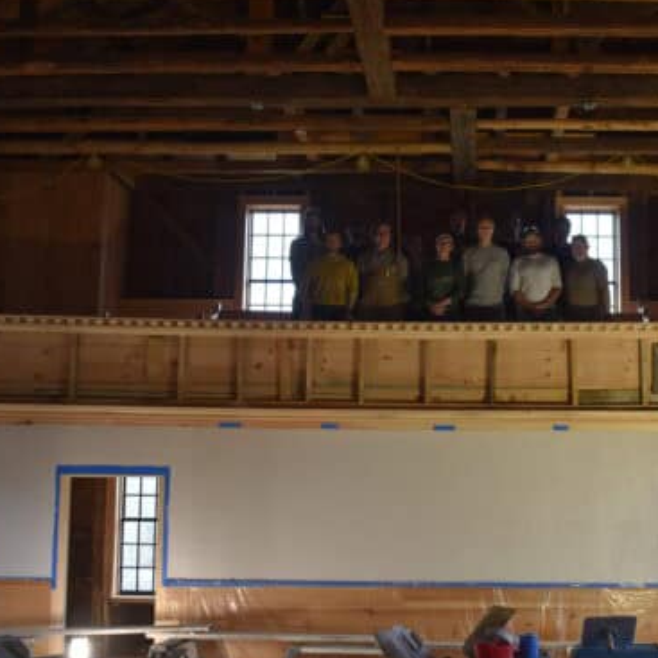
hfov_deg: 33.6
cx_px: 457
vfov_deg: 34.0
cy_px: 348
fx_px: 1075
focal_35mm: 50
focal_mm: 24
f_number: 4
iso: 400
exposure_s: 1/60
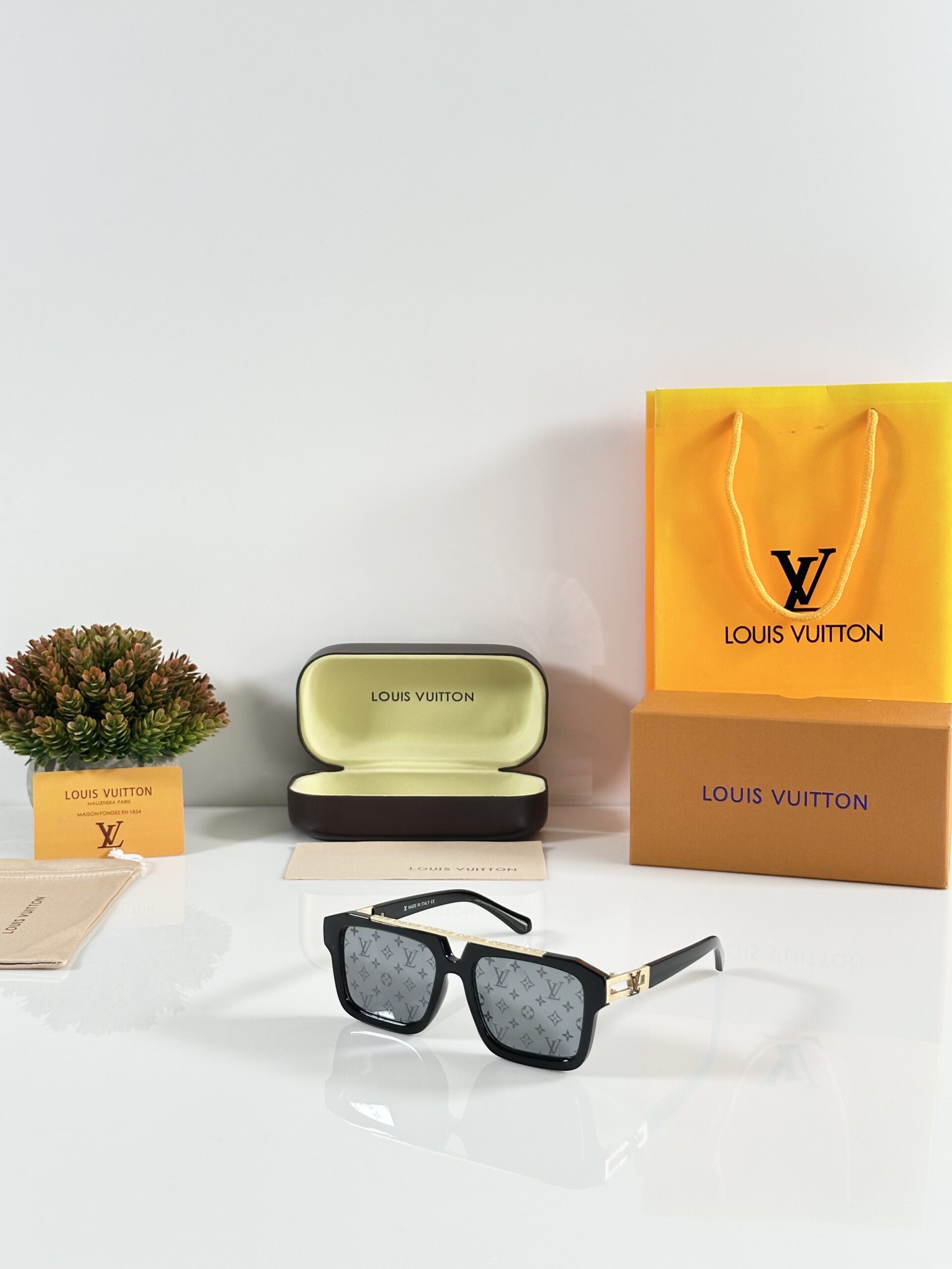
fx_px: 1760
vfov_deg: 39.7
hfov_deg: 30.3
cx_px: 476
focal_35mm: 48
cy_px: 634
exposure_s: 1/100
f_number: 1.78
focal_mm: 6.86
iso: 100
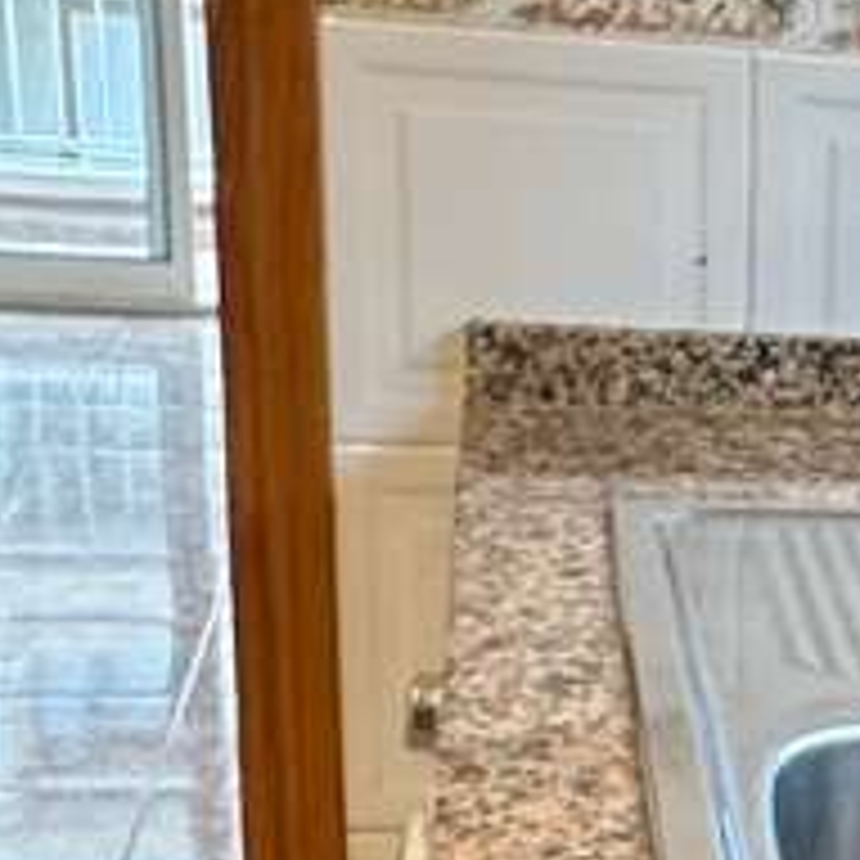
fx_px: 2726
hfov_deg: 15.9
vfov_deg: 17.5
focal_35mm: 97
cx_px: 1418
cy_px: 849
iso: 160
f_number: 2.2
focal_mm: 2.22
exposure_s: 1/50
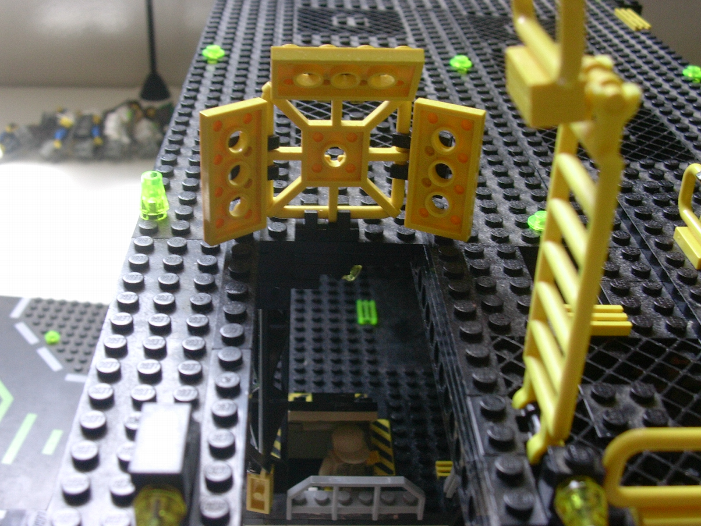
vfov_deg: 32.2
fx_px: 911
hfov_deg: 42.1
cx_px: 350
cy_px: 263
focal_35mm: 45
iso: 70
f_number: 2.9
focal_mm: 6.7
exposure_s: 1/35.9
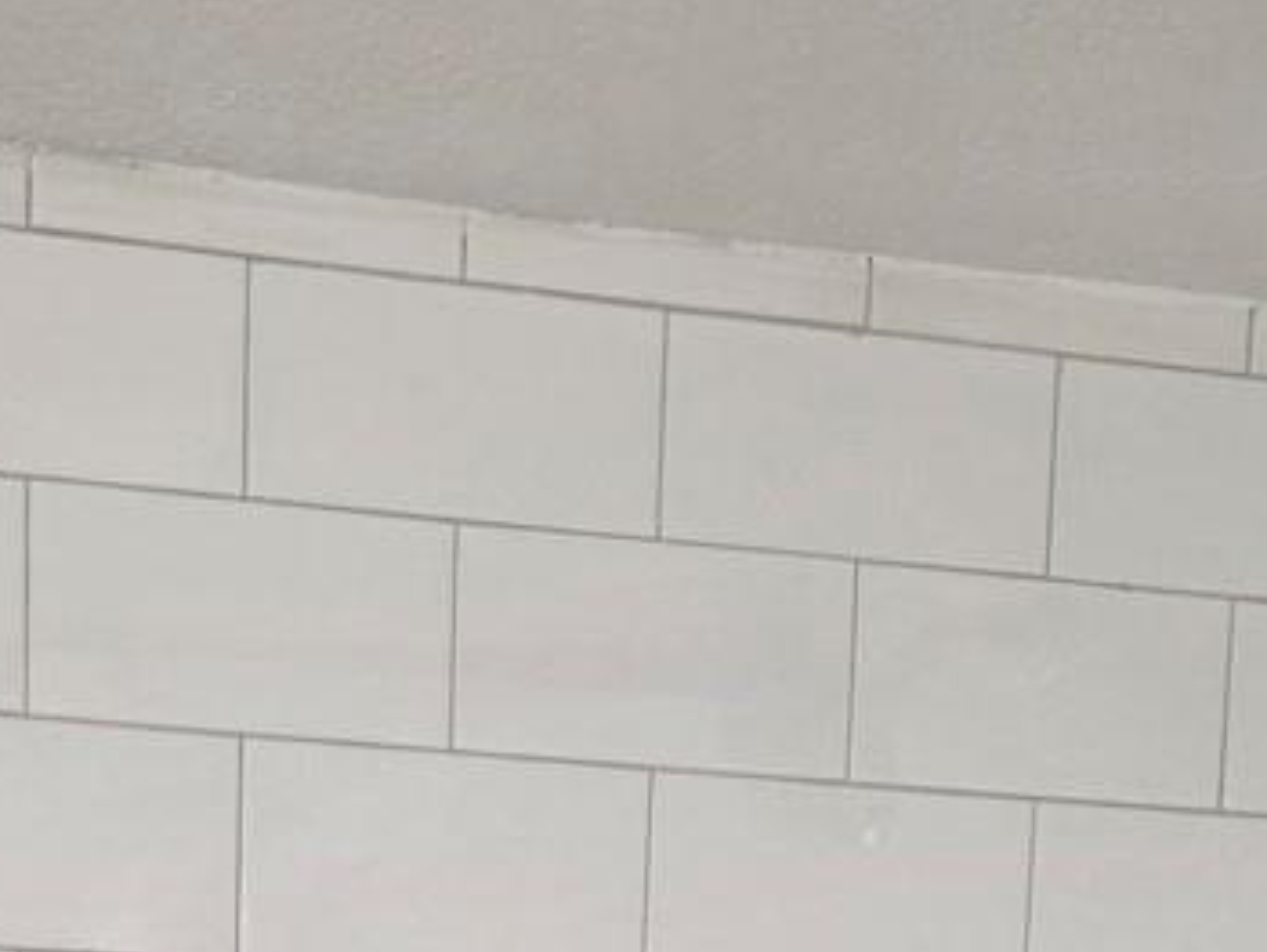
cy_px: 2081
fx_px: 3846
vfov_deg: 12.1
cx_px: 409
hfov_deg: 18.6
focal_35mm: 105
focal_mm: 6.3
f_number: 1.7
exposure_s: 1/120
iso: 160
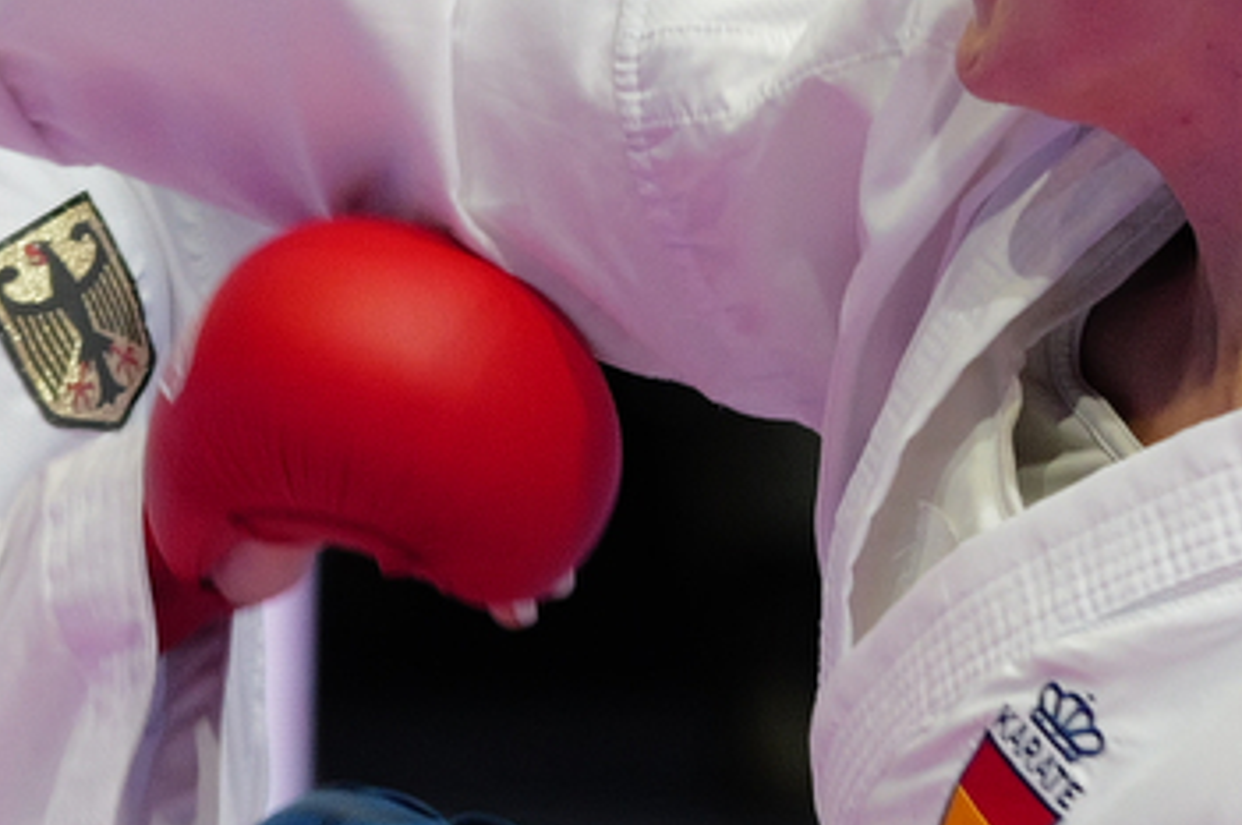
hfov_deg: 2.4
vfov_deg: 1.6
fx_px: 29663
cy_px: 613
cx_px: 1189
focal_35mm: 861
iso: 1600
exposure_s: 1/1000
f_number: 2.8
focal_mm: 121
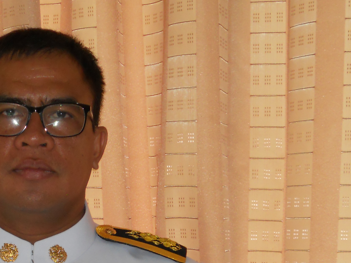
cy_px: 287
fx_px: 1055
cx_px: 46
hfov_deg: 18.6
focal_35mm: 104
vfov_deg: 13.9
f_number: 4.3
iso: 200
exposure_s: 1/30
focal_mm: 8.2
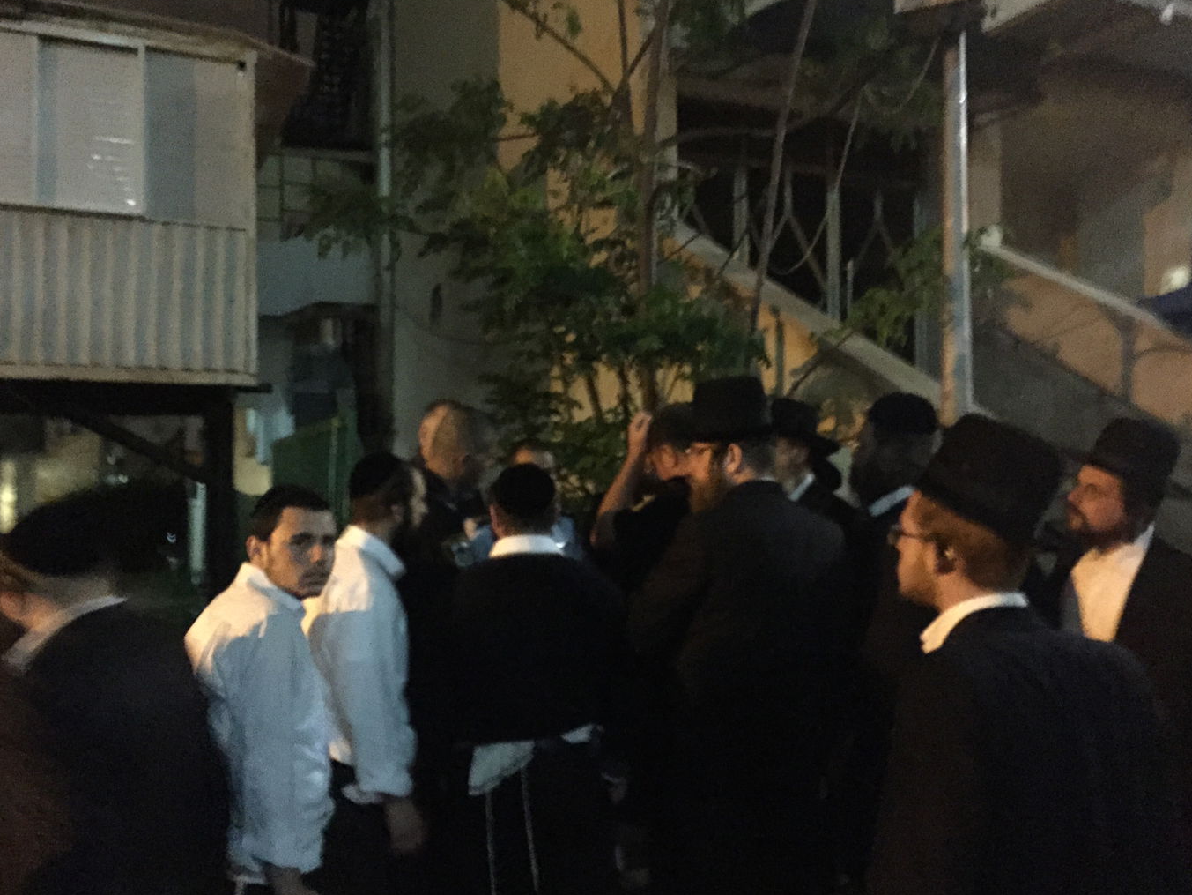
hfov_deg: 60.0
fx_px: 1033
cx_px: 589
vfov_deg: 46.8
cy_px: 457
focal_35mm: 30
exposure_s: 1/15
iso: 2000
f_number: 2.2
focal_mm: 4.15
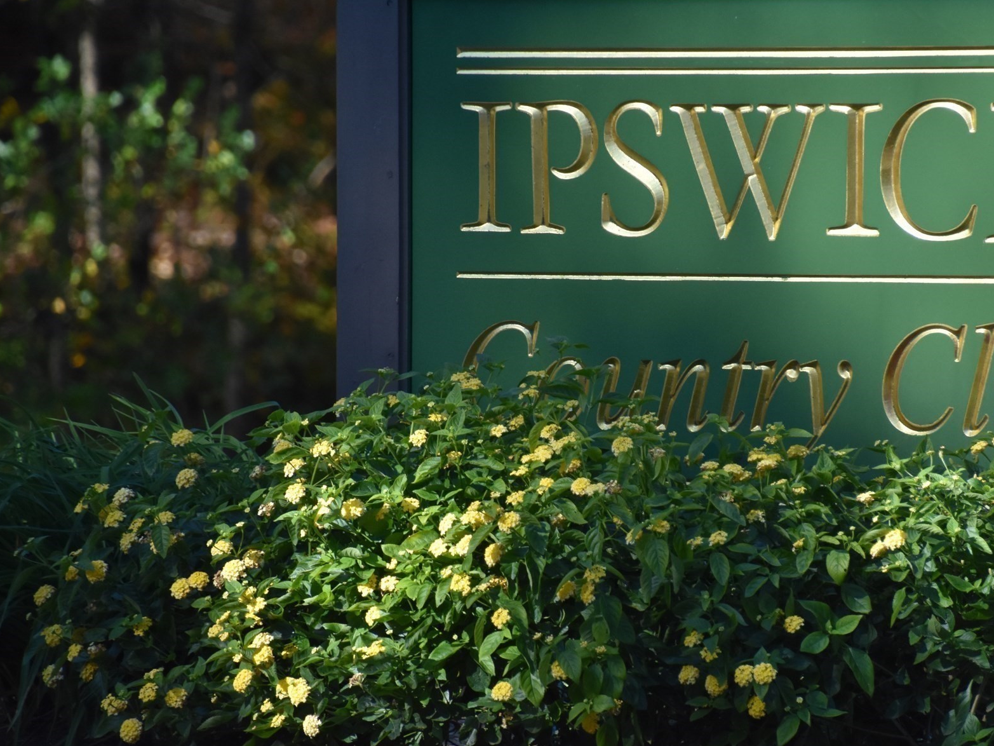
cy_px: 369
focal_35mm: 434
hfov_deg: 4.6
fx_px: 12463
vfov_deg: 3.4
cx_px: 617
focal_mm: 230
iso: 1100
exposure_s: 1/500
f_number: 6.3
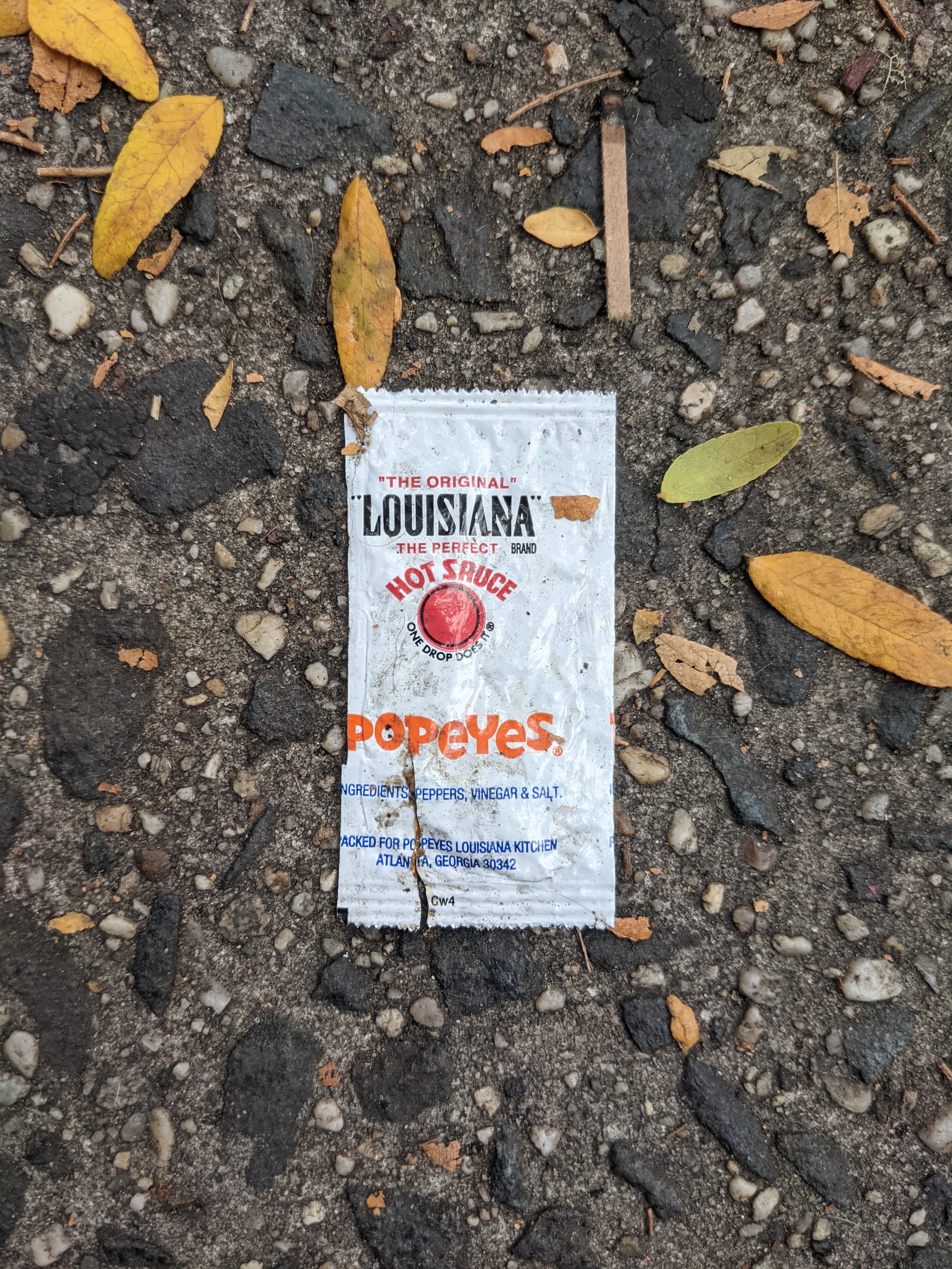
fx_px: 990
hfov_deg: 51.4
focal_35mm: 27
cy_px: 634
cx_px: 476
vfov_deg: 65.3
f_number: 1.73
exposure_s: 1/206
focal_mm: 4.38
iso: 54
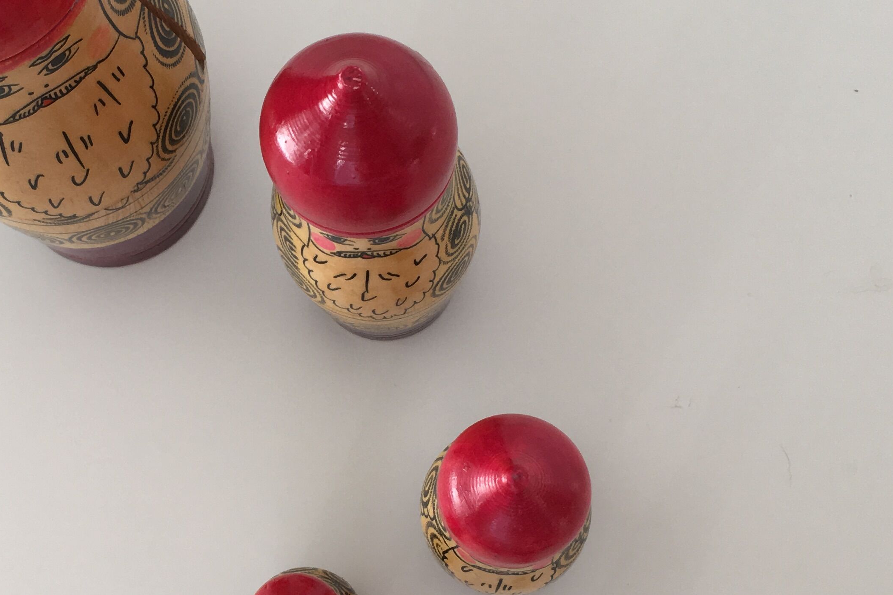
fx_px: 1439
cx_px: 244
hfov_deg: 33.9
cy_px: 289
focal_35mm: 58
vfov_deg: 23.4
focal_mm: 4.15
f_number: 2.2
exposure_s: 1/100
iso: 40
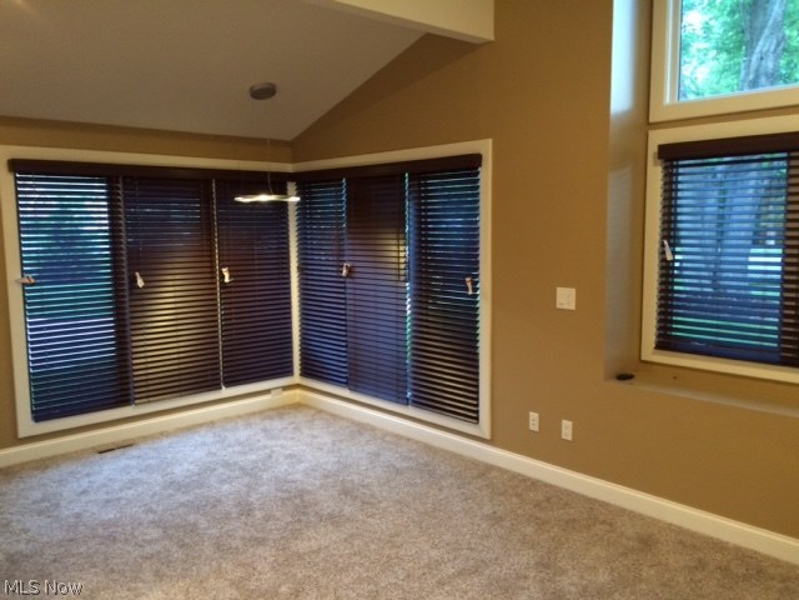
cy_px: 300
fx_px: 669
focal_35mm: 29
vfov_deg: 48.2
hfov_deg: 61.7
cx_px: 400
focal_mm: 4.15
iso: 250
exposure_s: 1/30
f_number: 2.2
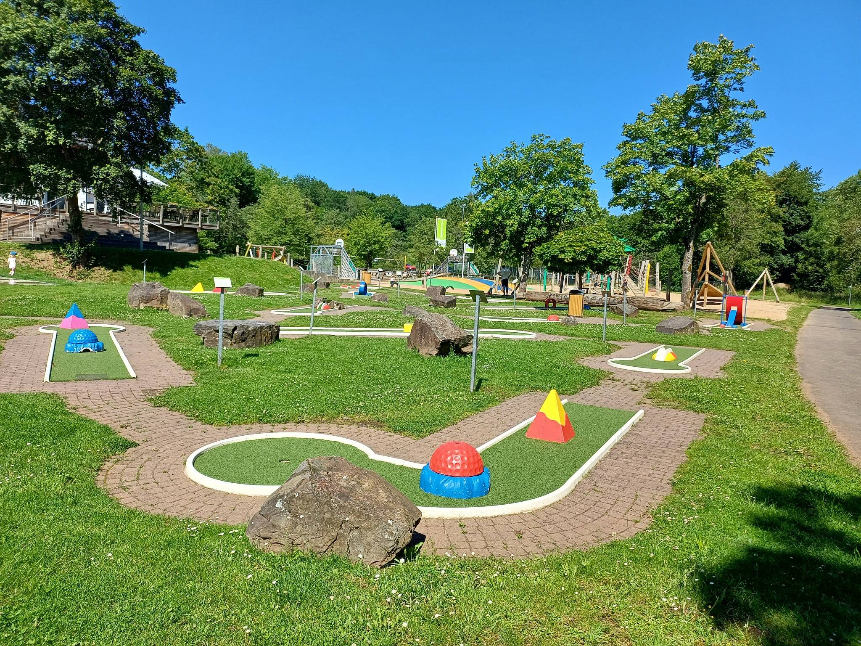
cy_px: 323
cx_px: 430
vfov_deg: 54.9
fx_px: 622
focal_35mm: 25
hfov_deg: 69.4
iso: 50
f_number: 1.8
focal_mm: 4.65
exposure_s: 1/1024
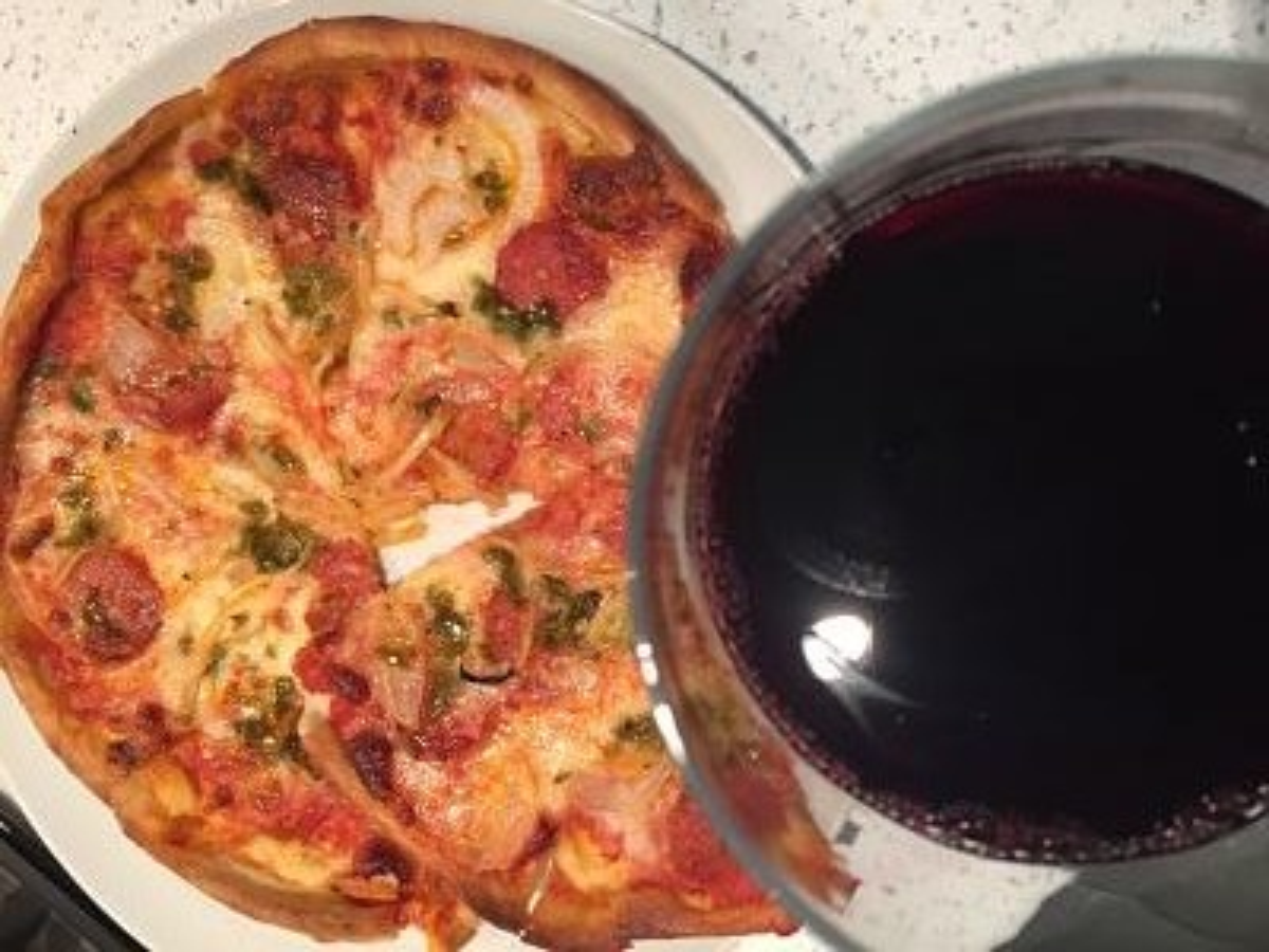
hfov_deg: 61.7
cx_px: 634
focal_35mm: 29
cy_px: 476
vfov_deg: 48.2
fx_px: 1063
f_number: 2.2
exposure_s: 1/33
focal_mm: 4.15
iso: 100
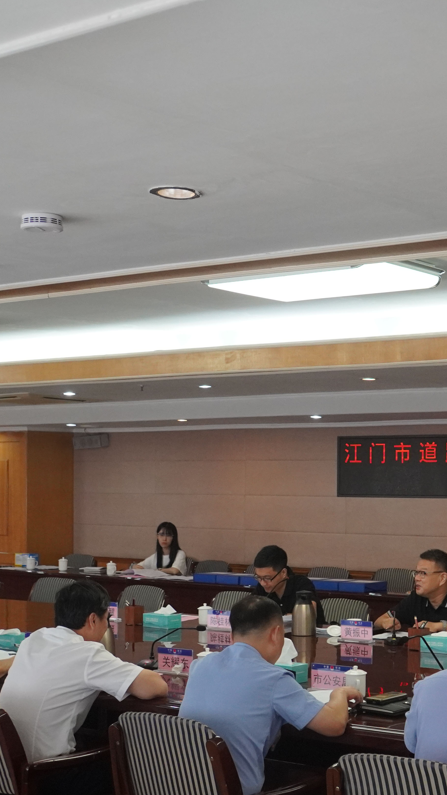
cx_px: 419
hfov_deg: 20.2
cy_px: 464
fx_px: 1222
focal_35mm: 58
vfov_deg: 35.9
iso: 1600
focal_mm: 20
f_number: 4
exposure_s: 1/160
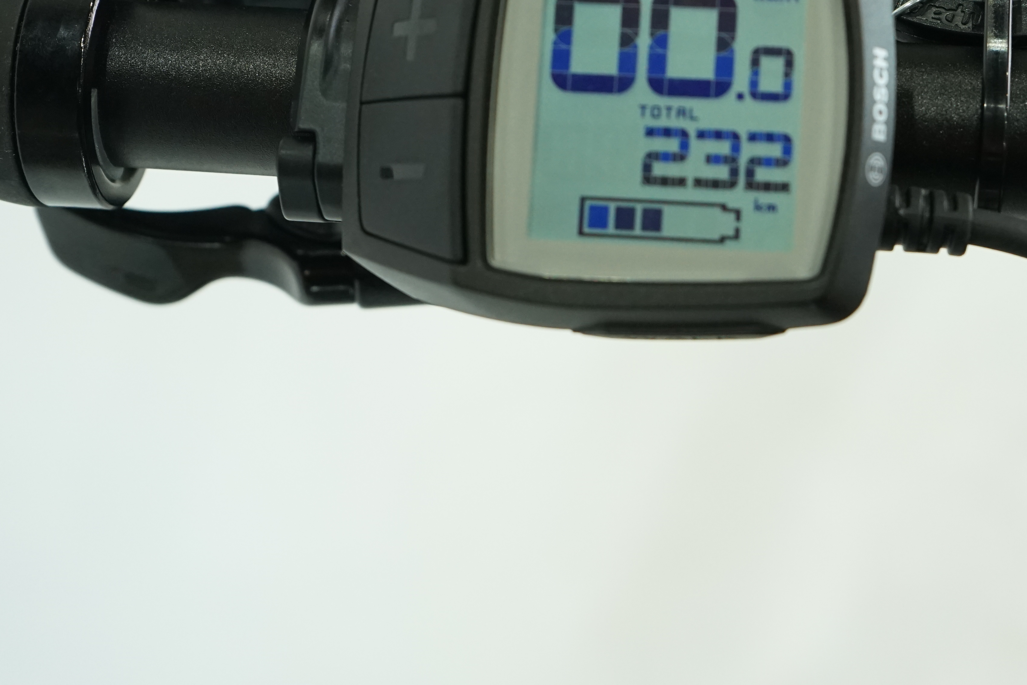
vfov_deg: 17.1
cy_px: 138
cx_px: 672
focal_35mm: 79
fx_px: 2253
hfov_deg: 25.6
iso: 1600
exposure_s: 1/200
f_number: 5.6
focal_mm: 45
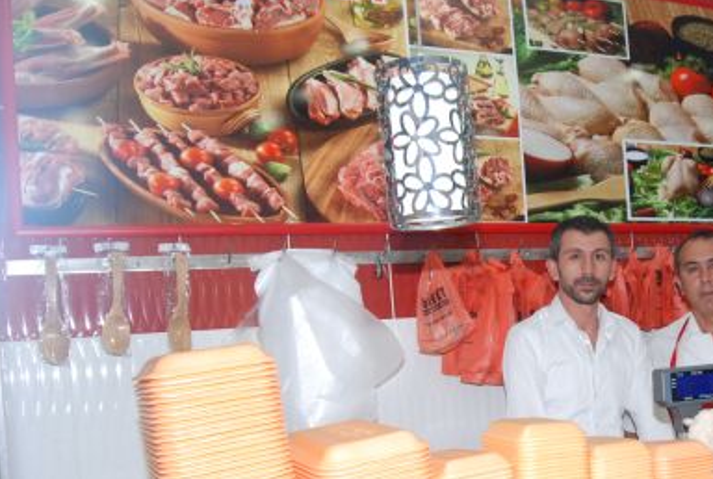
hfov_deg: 41.5
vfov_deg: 29.6
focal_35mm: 45
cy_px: 355
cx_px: 577
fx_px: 893
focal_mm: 18
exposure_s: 1/200
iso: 1000
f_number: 9
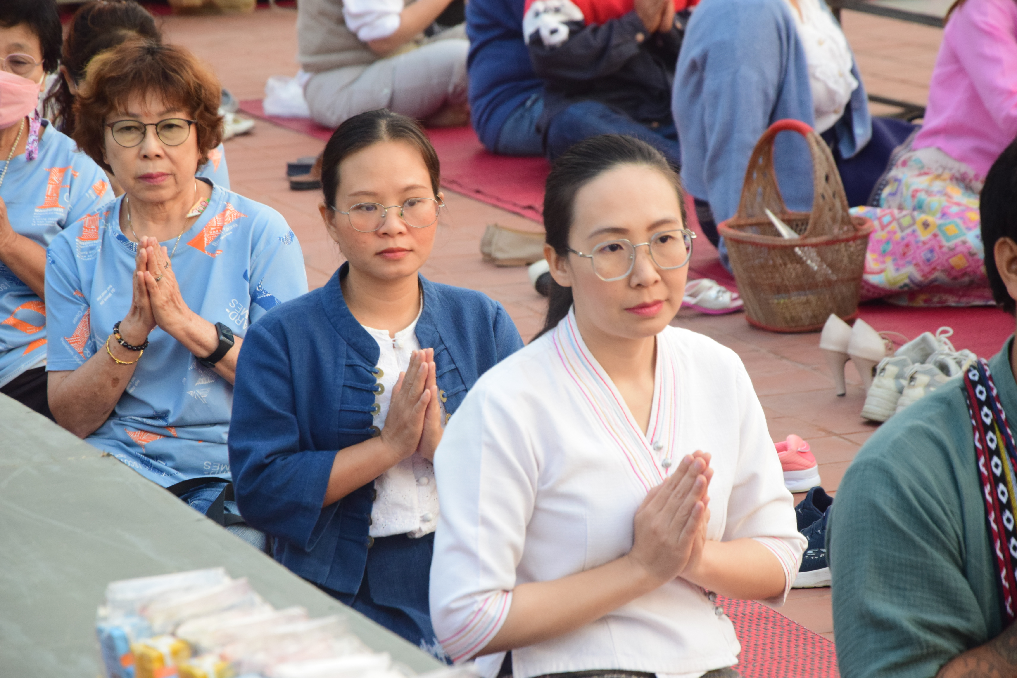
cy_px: 339
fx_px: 4450
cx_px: 508
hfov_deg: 13.0
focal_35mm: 158
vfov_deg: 8.7
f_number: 8
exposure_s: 1/200
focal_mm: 105
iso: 1600
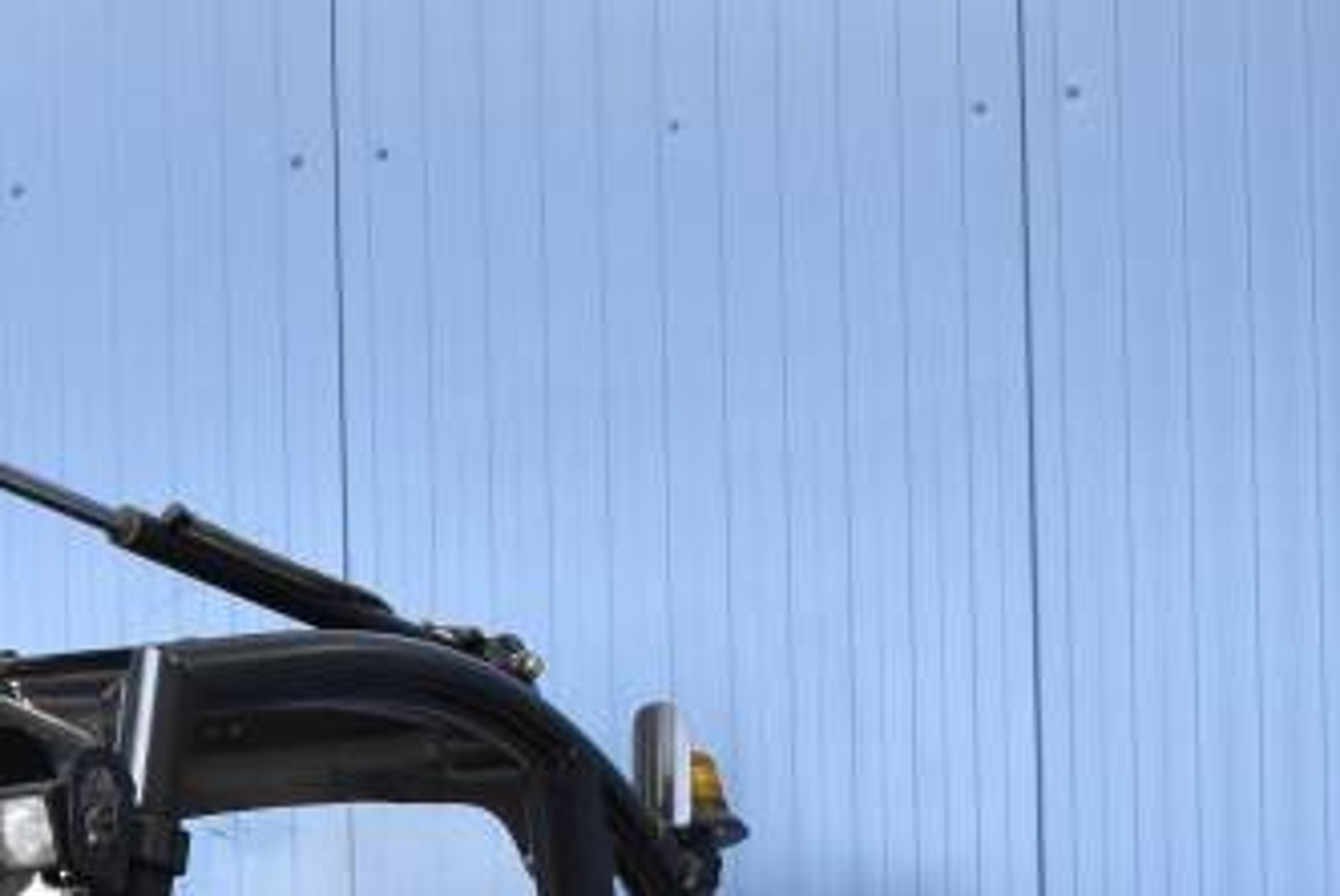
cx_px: -65
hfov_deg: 15.4
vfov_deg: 10.1
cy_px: 1485
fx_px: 4843
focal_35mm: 130
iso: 1250
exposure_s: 1/100
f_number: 5.6
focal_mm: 24
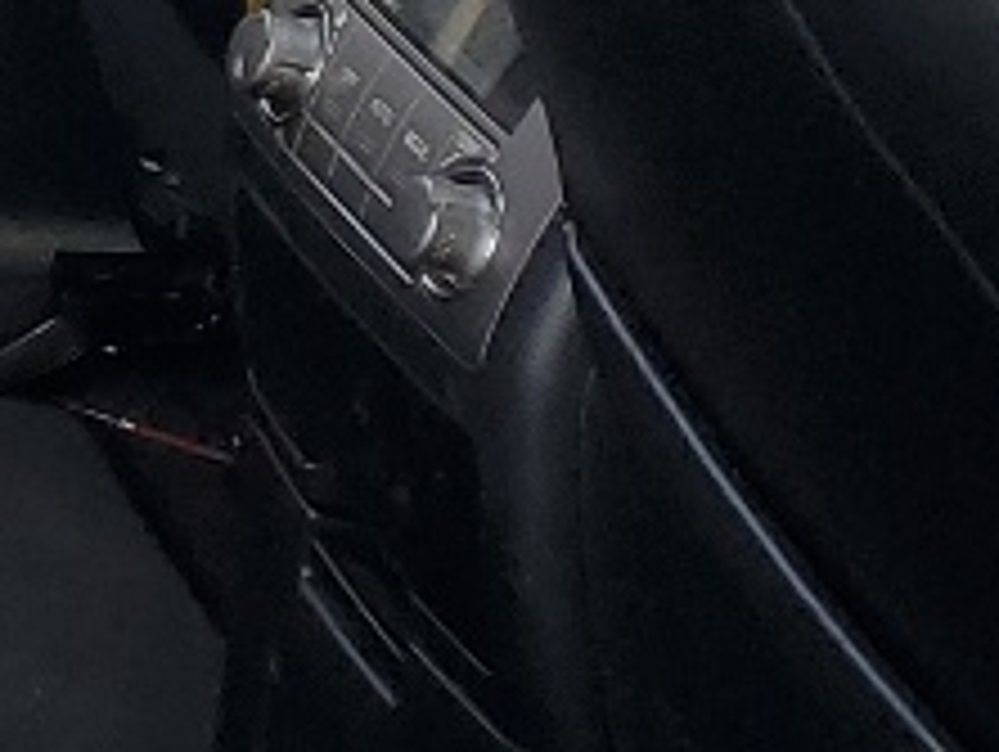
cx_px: -1242
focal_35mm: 187
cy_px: -428
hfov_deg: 9.6
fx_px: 5403
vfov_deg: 7.8
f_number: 1.5
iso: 50
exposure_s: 1/323
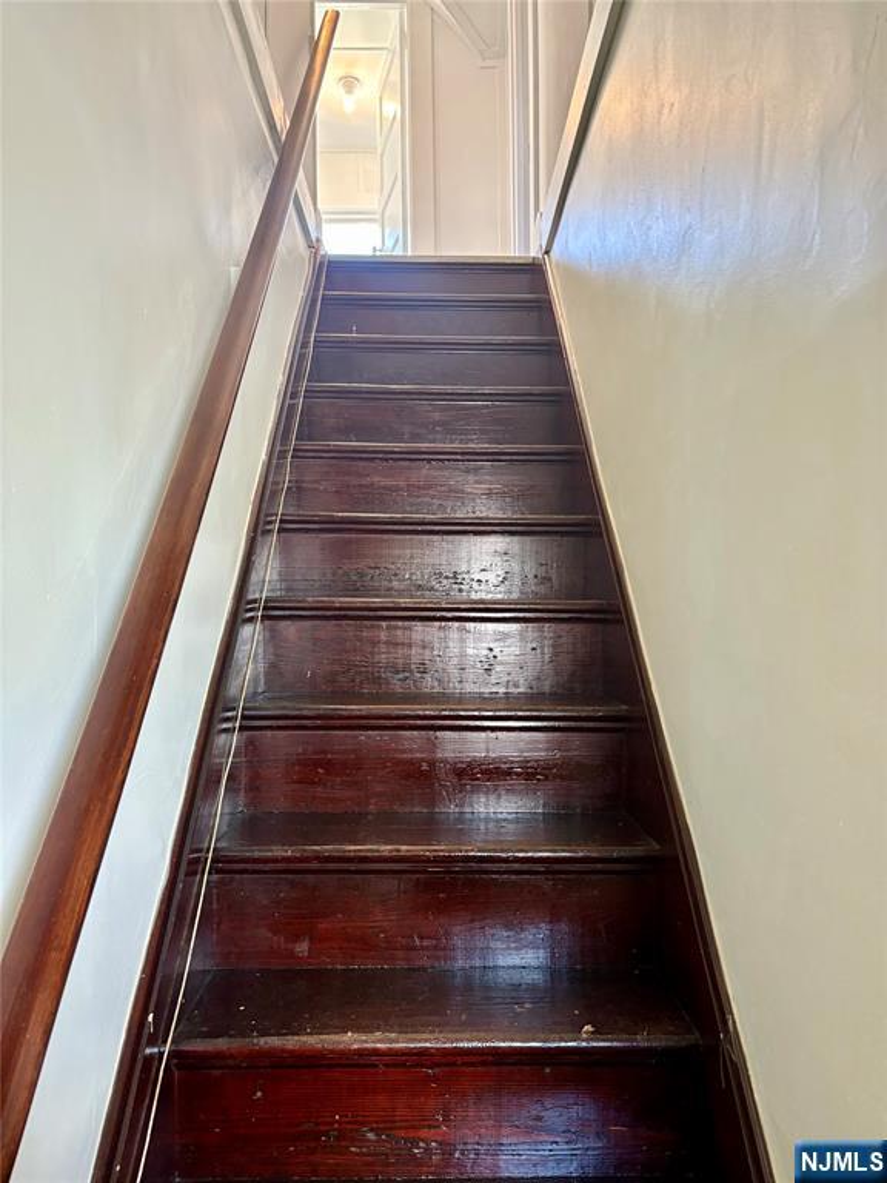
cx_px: 444
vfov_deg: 67.3
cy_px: 592
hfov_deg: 53.1
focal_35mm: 26
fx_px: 888
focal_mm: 5.96
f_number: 1.6
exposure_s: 1/60
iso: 250
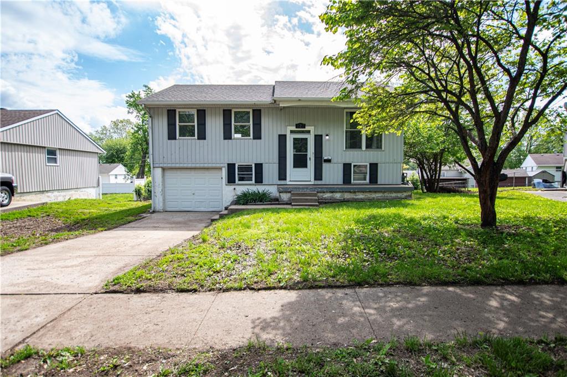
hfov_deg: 87.0
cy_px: 188
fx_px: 299
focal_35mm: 19
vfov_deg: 64.5
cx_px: 284
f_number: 3.5
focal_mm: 13
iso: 100
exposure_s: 1/500
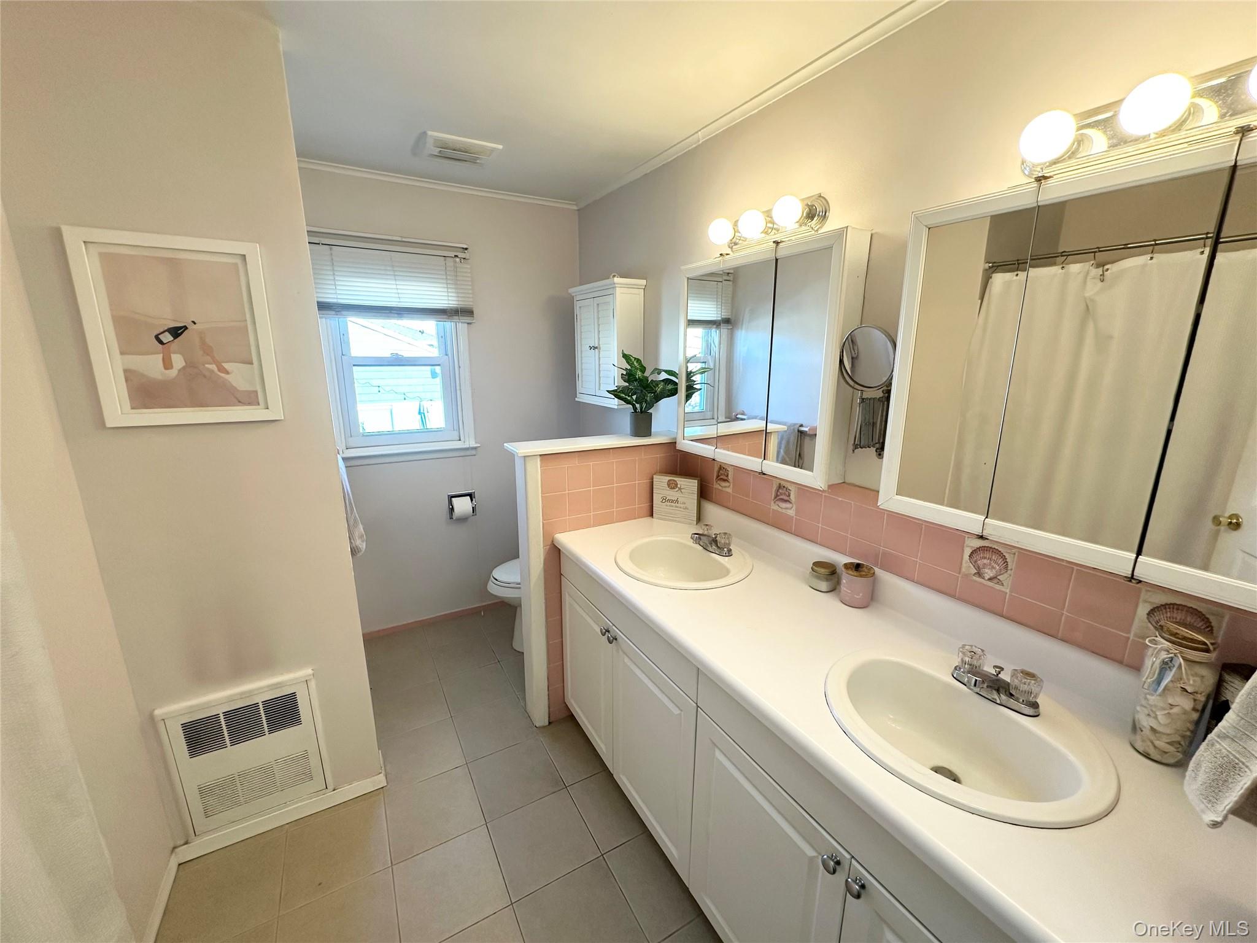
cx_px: 628
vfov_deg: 85.7
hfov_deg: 102.1
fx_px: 508
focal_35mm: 14
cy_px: 472
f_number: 2.2
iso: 125
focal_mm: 2.22
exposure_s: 1/120
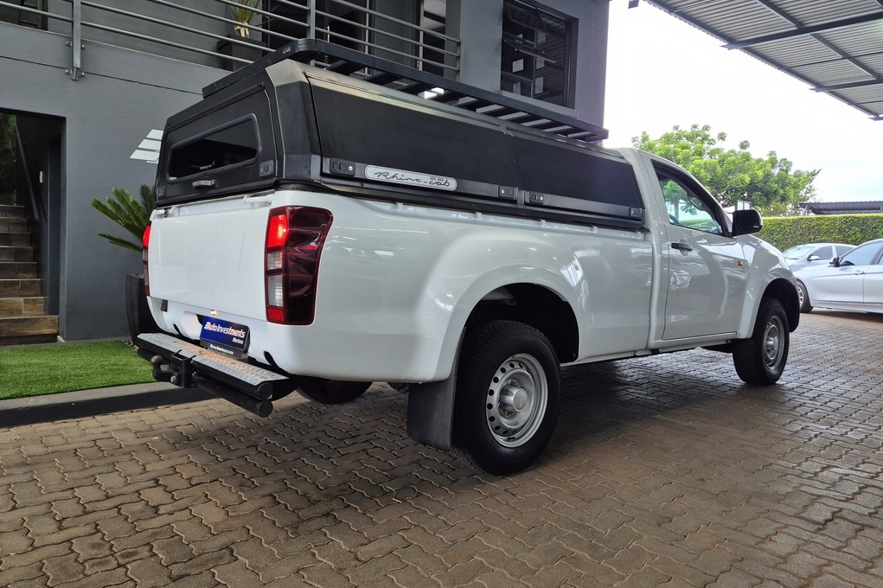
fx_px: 588
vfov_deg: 53.0
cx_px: 441
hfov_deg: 73.8
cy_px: 260
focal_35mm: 24
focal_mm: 5.4
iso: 250
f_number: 1.8
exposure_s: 1/100
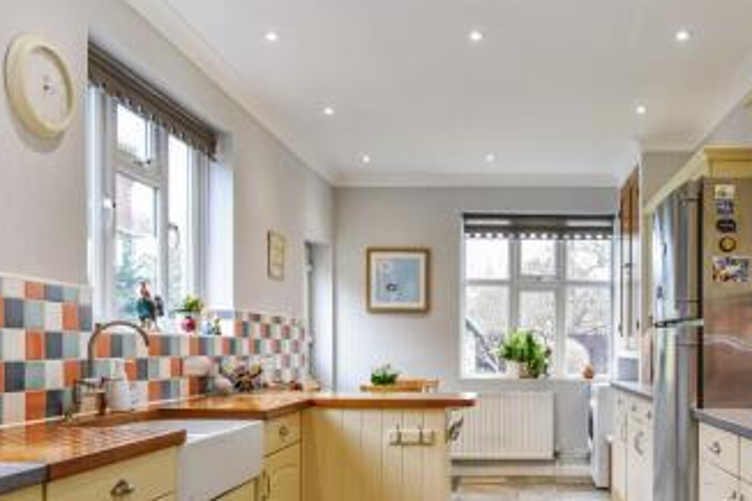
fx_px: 731
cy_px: 352
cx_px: 514
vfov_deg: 37.2
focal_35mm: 35
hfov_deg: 53.2
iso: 400
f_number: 8
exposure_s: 1/25
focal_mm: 24
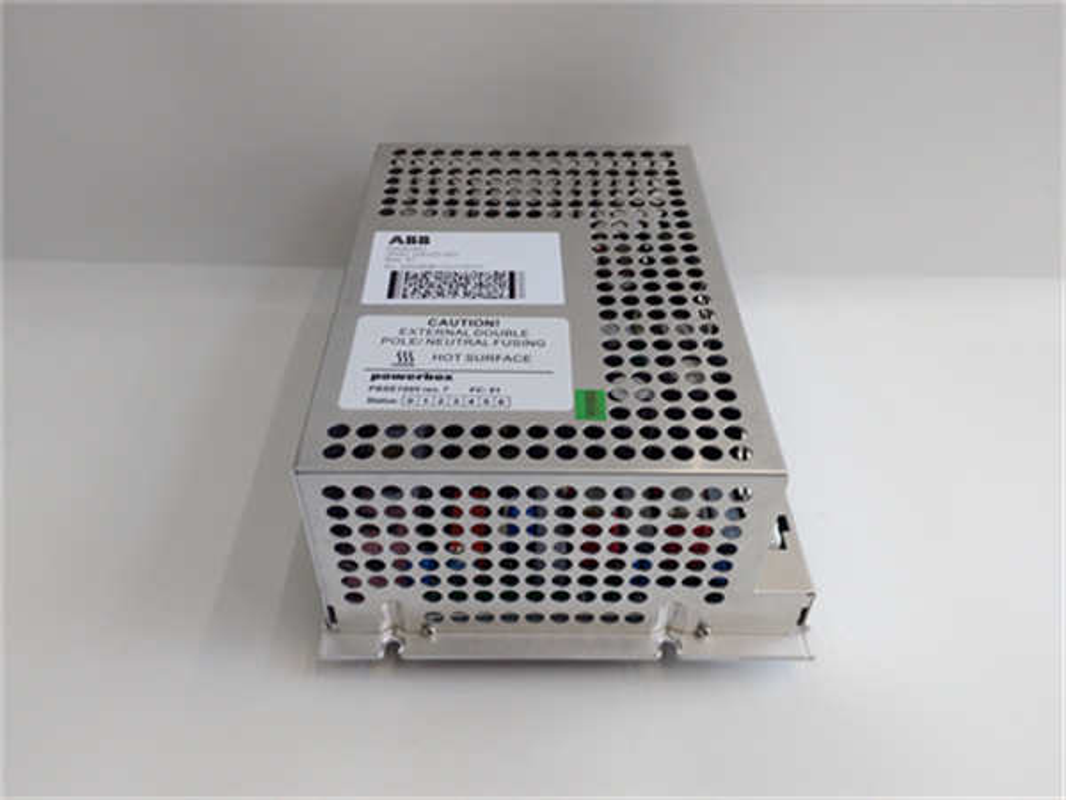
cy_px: 400
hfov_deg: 65.3
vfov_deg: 51.4
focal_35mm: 27
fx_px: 831
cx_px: 533
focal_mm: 3.79
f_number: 2
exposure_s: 1/33
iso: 162
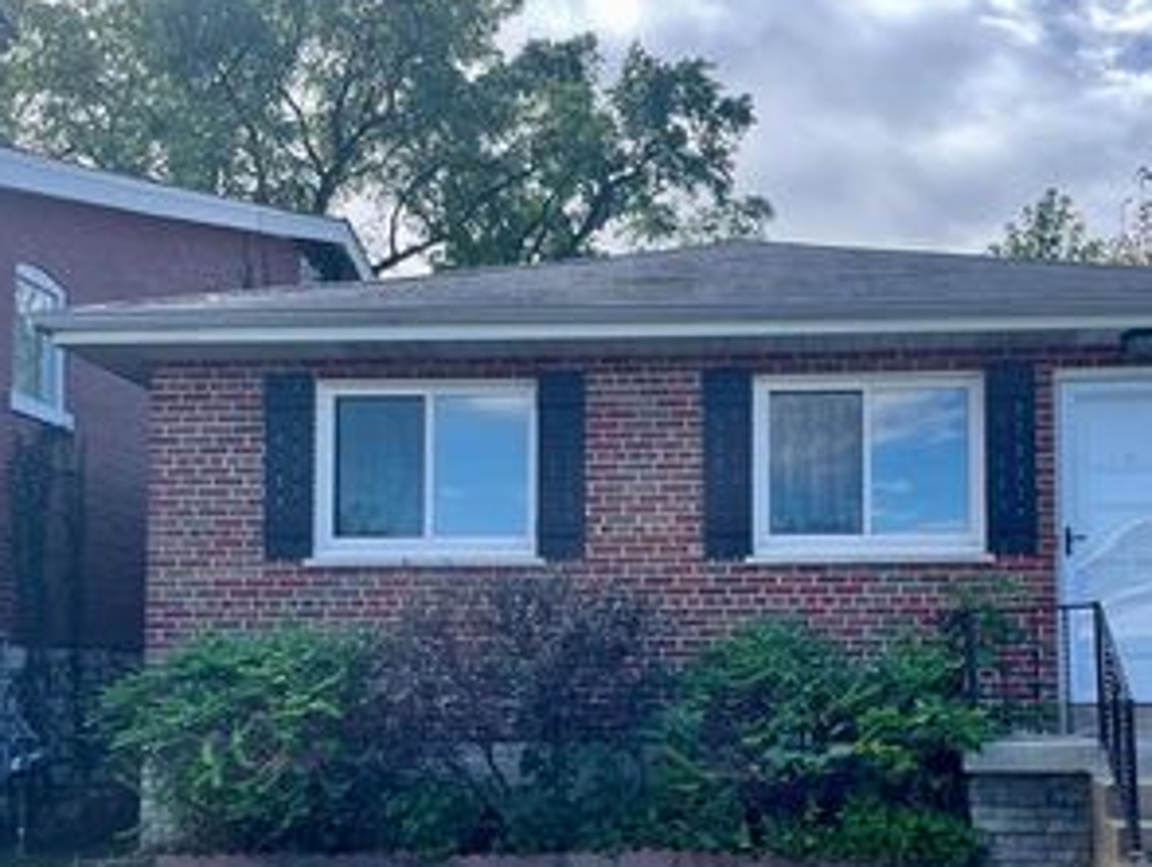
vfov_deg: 32.5
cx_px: 707
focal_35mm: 44
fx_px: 1466
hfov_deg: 42.6
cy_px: 623
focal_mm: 4.2
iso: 32
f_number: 1.6
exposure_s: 1/972
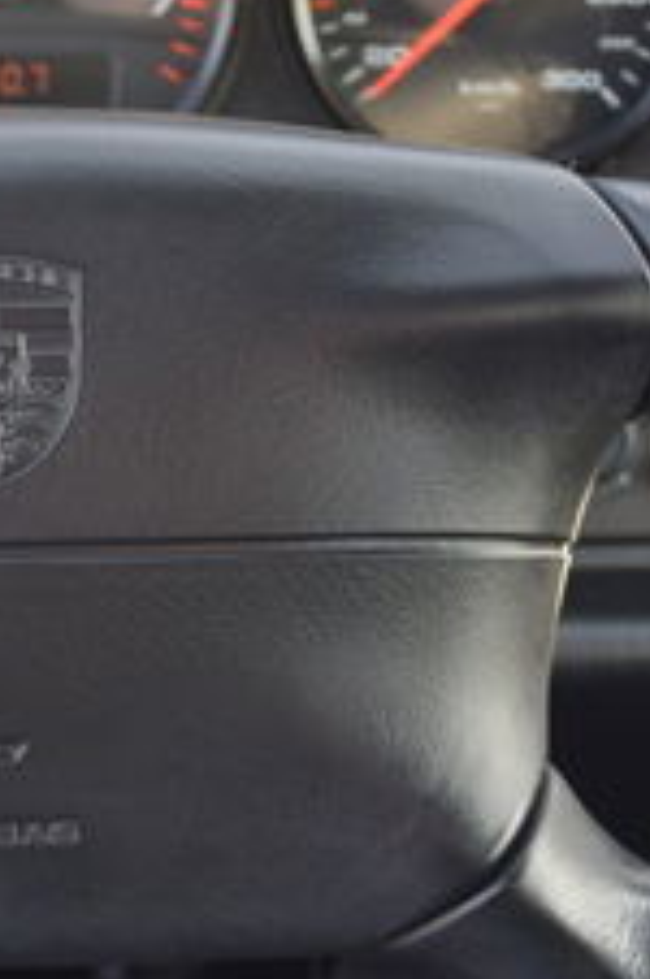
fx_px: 4854
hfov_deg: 7.6
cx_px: 30
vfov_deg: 11.5
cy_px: 329
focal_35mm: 179
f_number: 5
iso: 400
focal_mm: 35
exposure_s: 1/100
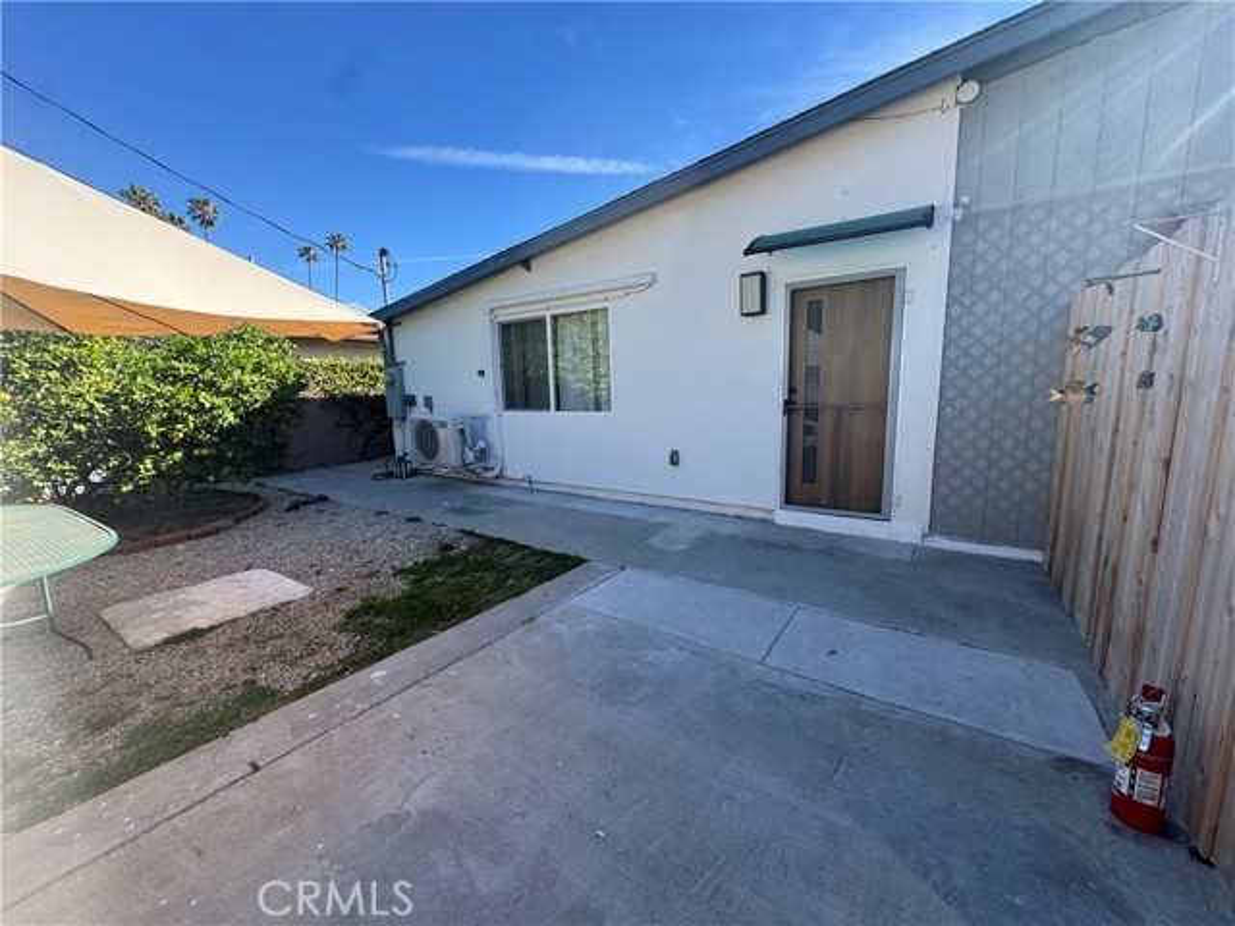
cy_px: 463
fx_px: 499
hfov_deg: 102.1
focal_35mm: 14
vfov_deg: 85.7
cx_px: 618
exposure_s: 1/430
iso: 40
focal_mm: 2.22
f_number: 2.2
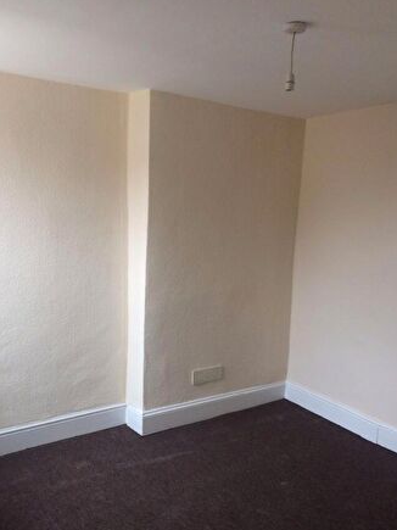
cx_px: 200
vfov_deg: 52.4
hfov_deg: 40.7
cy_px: 313
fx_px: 535
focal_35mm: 35
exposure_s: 1/33
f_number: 2.2
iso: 50
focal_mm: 4.15
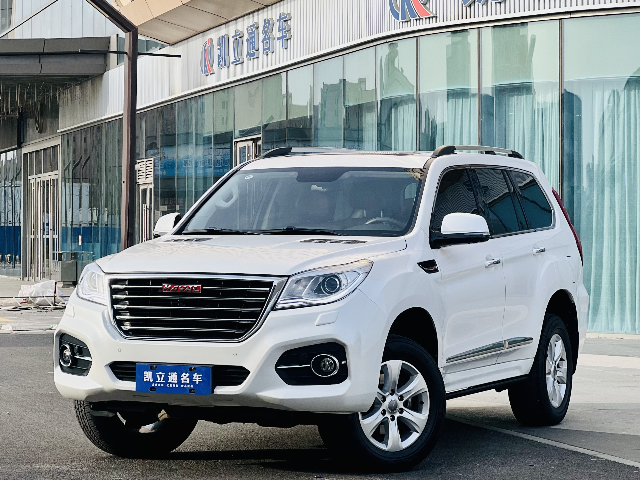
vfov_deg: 19.1
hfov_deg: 25.3
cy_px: 240
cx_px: 320
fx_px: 1424
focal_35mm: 77
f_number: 2.8
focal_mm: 9
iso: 32
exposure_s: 1/362
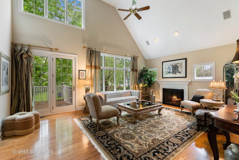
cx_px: 120
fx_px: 100
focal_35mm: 15
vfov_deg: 77.3
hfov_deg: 100.4
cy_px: 80
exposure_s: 1
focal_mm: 10
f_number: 9
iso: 200
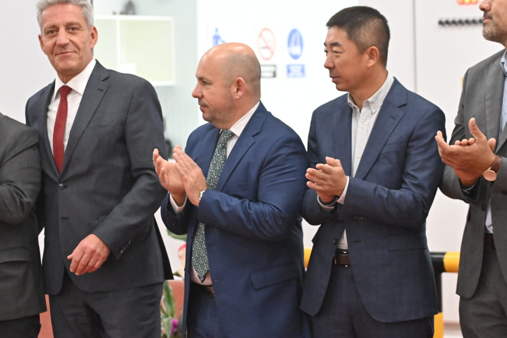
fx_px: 2070
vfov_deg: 9.3
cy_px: 146
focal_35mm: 147
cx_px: 255
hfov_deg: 14.0
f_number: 4
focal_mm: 86
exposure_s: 1/200
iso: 6400
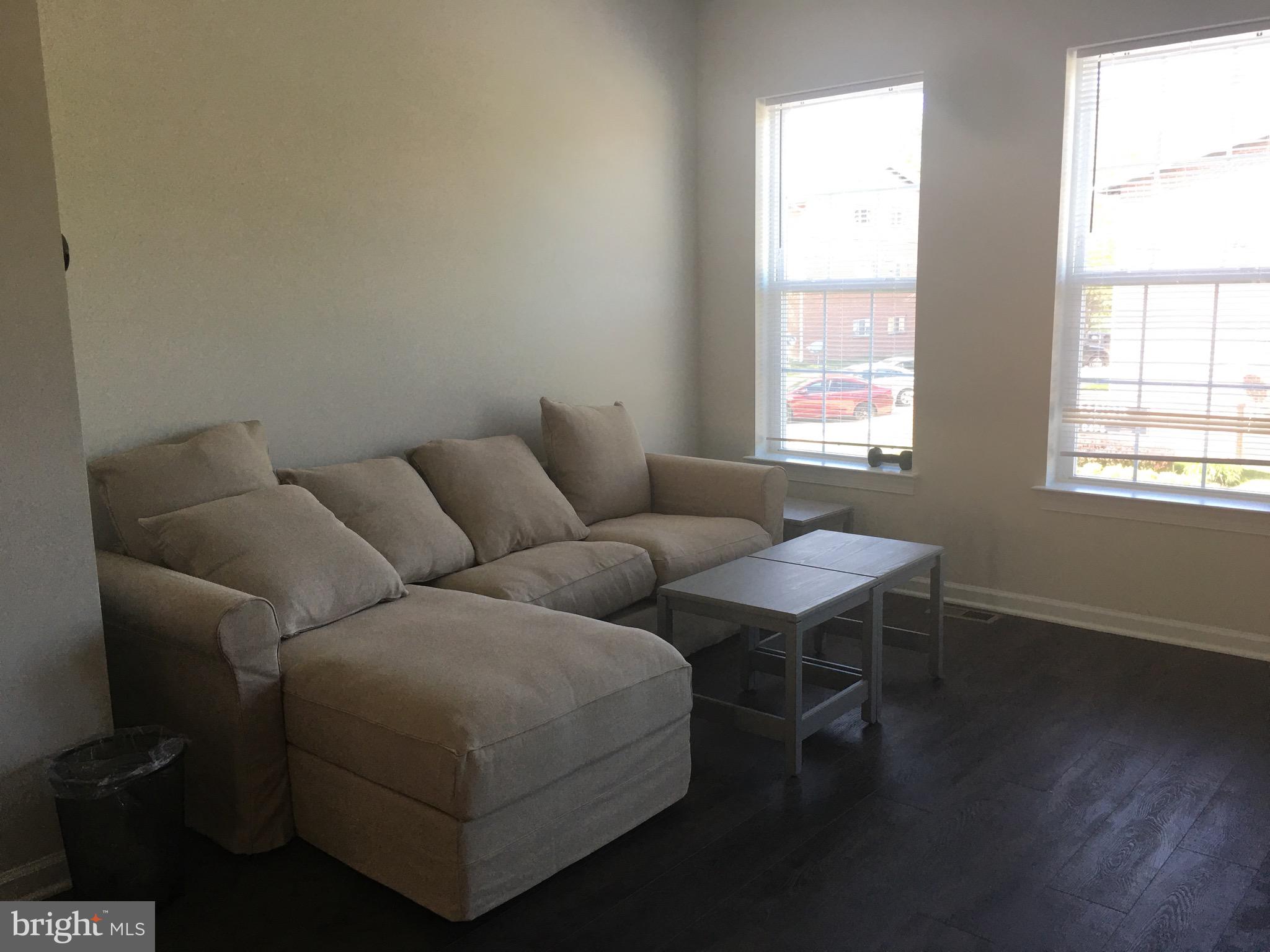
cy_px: 476
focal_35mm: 29
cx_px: 635
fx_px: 1064
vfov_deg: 48.2
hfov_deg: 61.7
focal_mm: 4.15
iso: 25
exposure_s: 1/30
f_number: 2.2
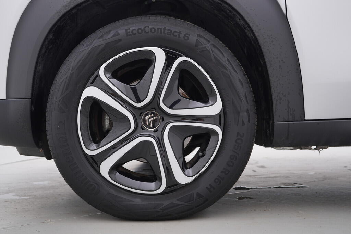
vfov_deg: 36.9
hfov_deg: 53.1
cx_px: 176
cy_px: 117
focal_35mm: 36
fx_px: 351
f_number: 3.5
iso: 125
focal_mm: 24
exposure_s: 1/60
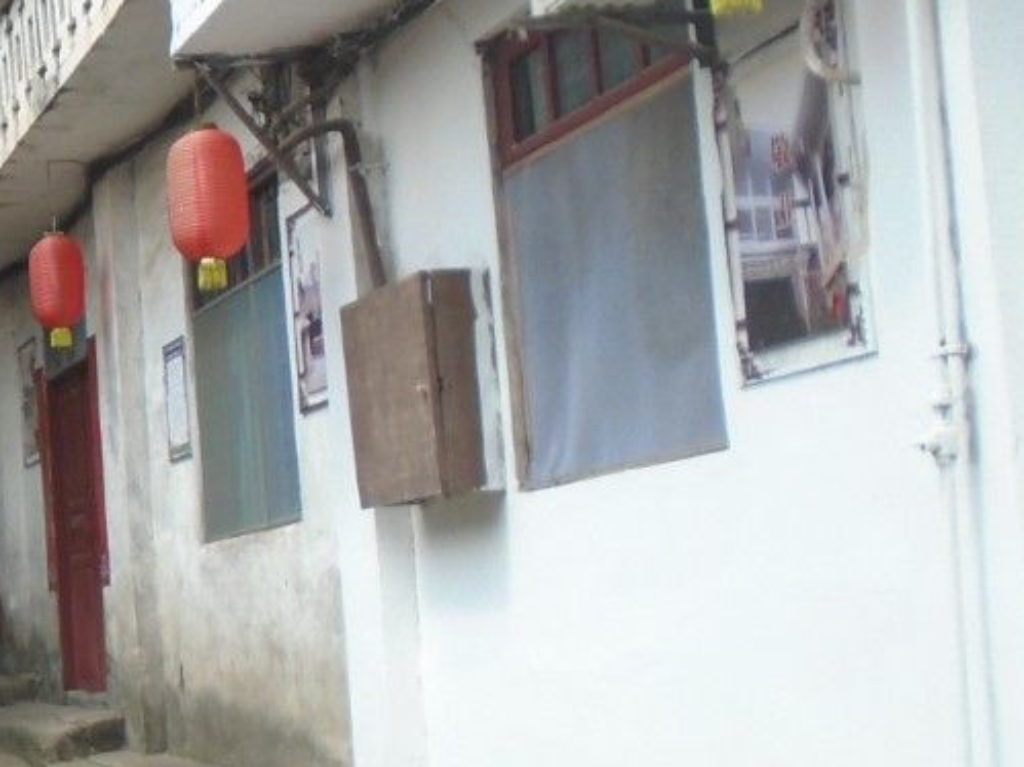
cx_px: -306
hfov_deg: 23.6
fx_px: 2159
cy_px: 435
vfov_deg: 20.1
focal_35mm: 73
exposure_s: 1/400
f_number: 3.2
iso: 100
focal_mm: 4.6
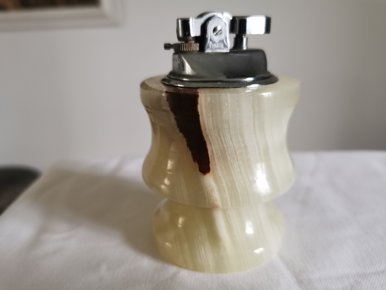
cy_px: 145
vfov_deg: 51.4
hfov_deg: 65.3
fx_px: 301
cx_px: 193
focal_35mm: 27
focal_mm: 5.56
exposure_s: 1/33.3
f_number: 1.6
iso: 250
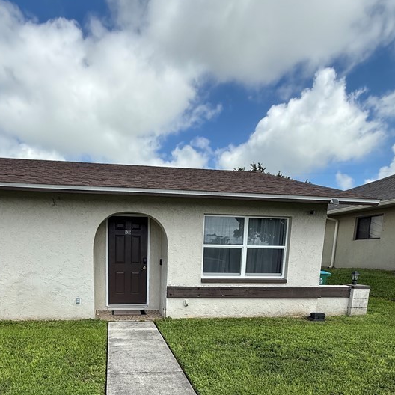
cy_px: 303
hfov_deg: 64.1
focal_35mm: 24
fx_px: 310
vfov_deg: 60.9
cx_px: 148
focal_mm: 2.22
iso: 50
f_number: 2.2
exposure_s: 1/1464
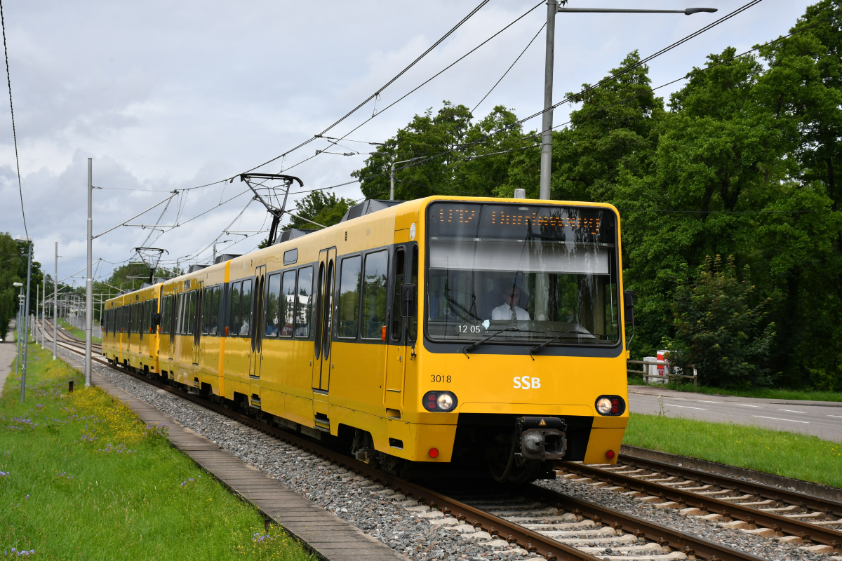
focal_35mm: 72
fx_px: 1684
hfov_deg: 28.1
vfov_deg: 18.9
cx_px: 421
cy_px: 280
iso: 400
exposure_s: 1/2000
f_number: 7.1
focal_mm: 48
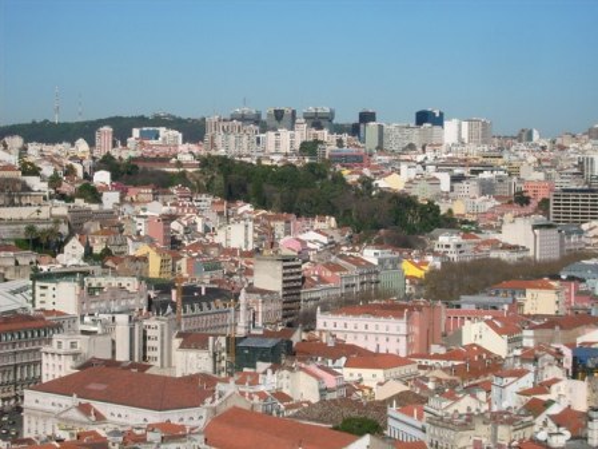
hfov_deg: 19.1
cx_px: 299
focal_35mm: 103
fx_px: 1779
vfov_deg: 14.4
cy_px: 224
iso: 50
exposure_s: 1/297
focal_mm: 17.14
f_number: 10.1
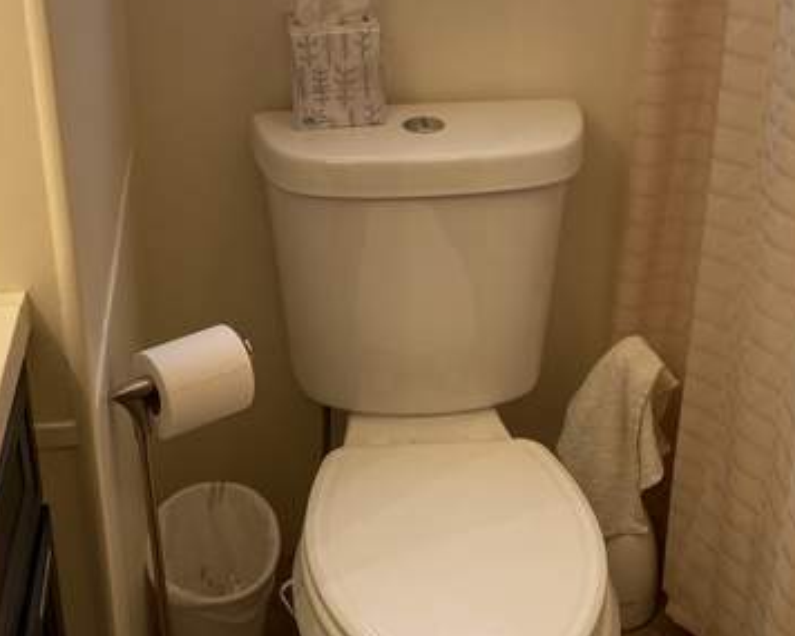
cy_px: 203
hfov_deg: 33.0
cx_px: 362
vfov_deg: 26.5
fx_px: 1342
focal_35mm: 57
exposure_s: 1/120
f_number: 1.8
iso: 100
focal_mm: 4.25
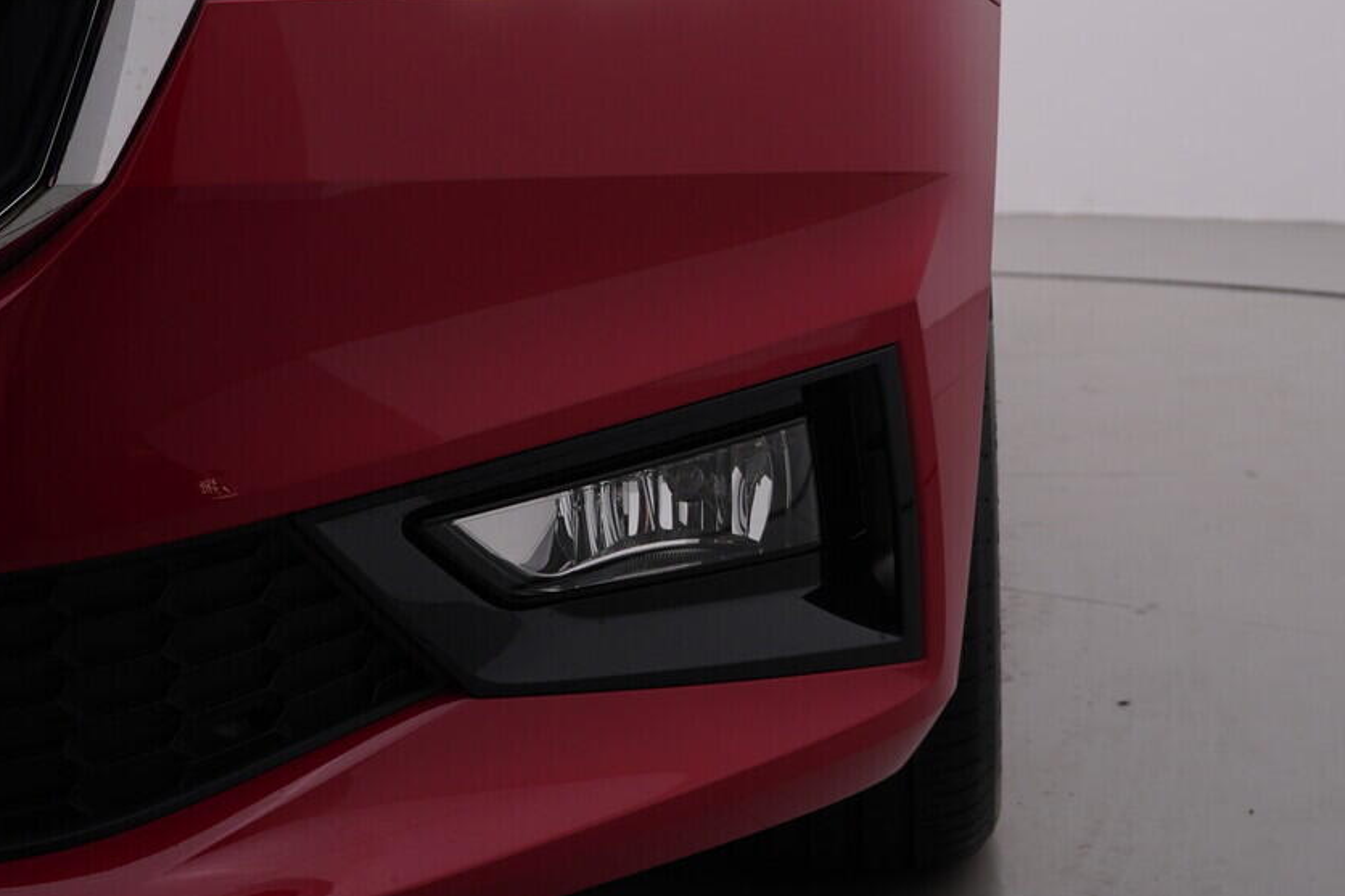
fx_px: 2316
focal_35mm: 62
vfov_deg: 21.6
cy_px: 187
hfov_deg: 32.2
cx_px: 856
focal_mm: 24
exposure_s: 1/125
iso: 125
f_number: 5
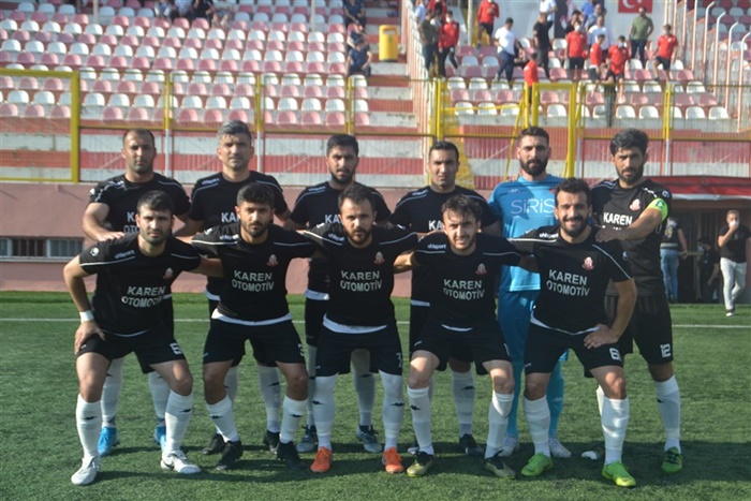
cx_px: 376
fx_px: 1001
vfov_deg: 28.1
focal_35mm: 48
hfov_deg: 41.1
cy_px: 250
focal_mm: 32
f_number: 5.6
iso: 400
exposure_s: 1/1250
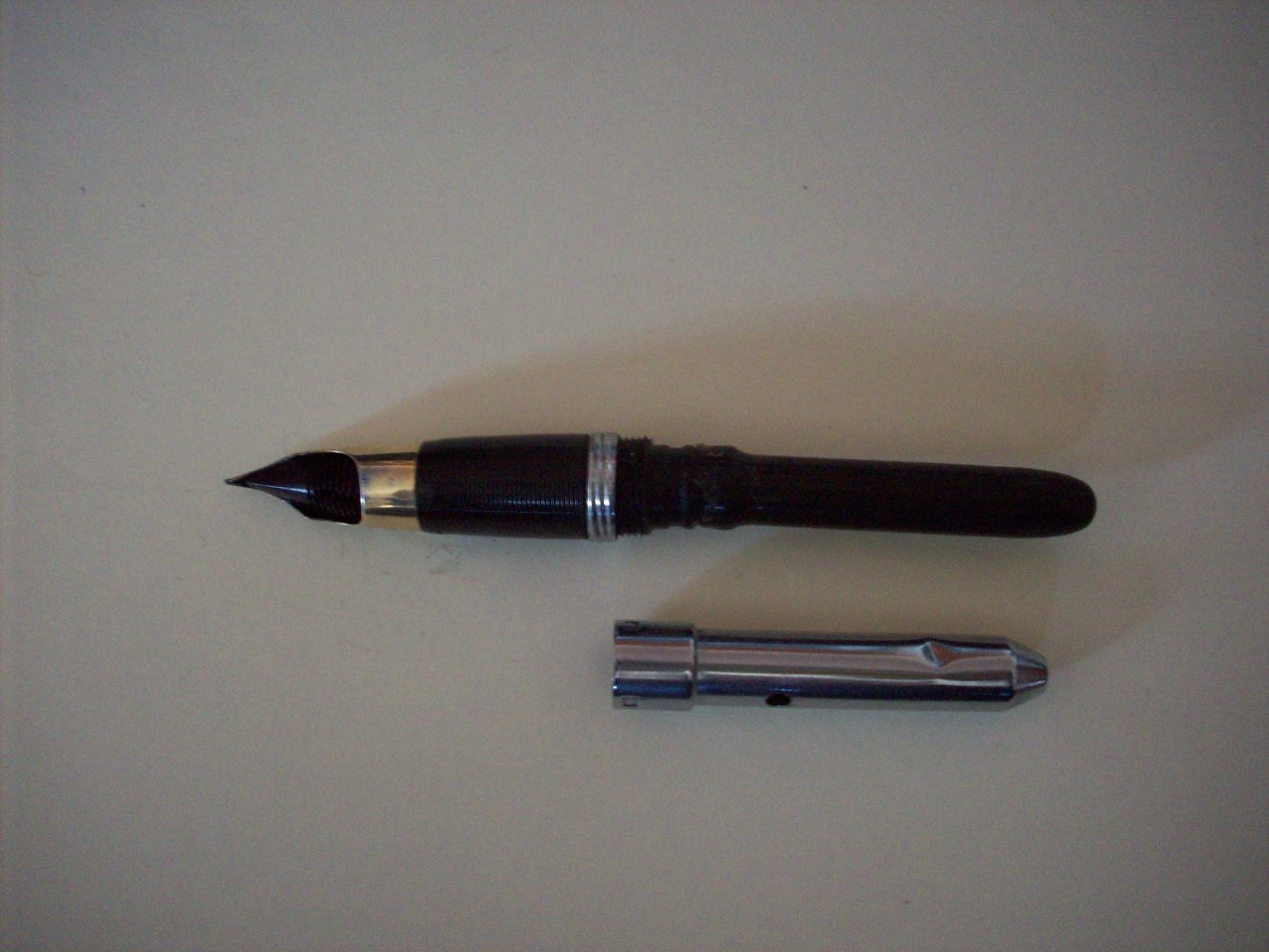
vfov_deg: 38.7
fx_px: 1356
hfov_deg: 50.1
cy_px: 476
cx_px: 634
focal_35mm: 37
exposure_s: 1/8
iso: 200
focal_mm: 6.2
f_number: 2.8
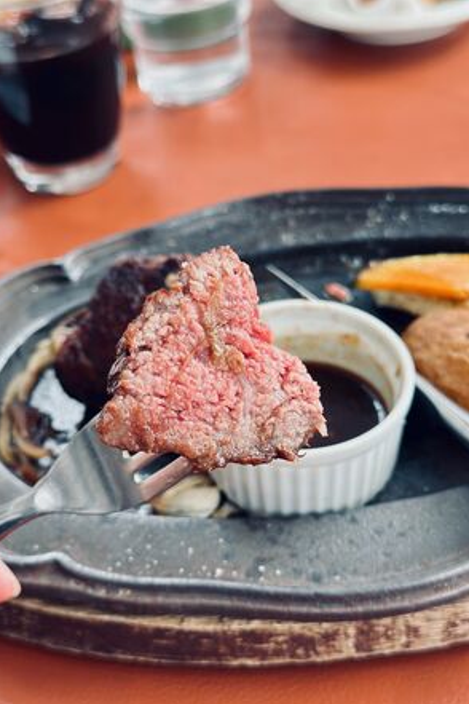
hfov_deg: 26.5
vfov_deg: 38.9
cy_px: 358
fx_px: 997
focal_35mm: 51
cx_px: 206
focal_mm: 6.86
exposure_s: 1/119
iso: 125
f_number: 1.78
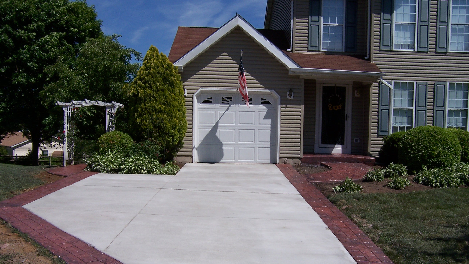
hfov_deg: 55.3
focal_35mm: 36
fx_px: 448
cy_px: 170
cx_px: 235
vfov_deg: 32.6
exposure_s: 1/1000
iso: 80
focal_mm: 5.5
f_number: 5.6
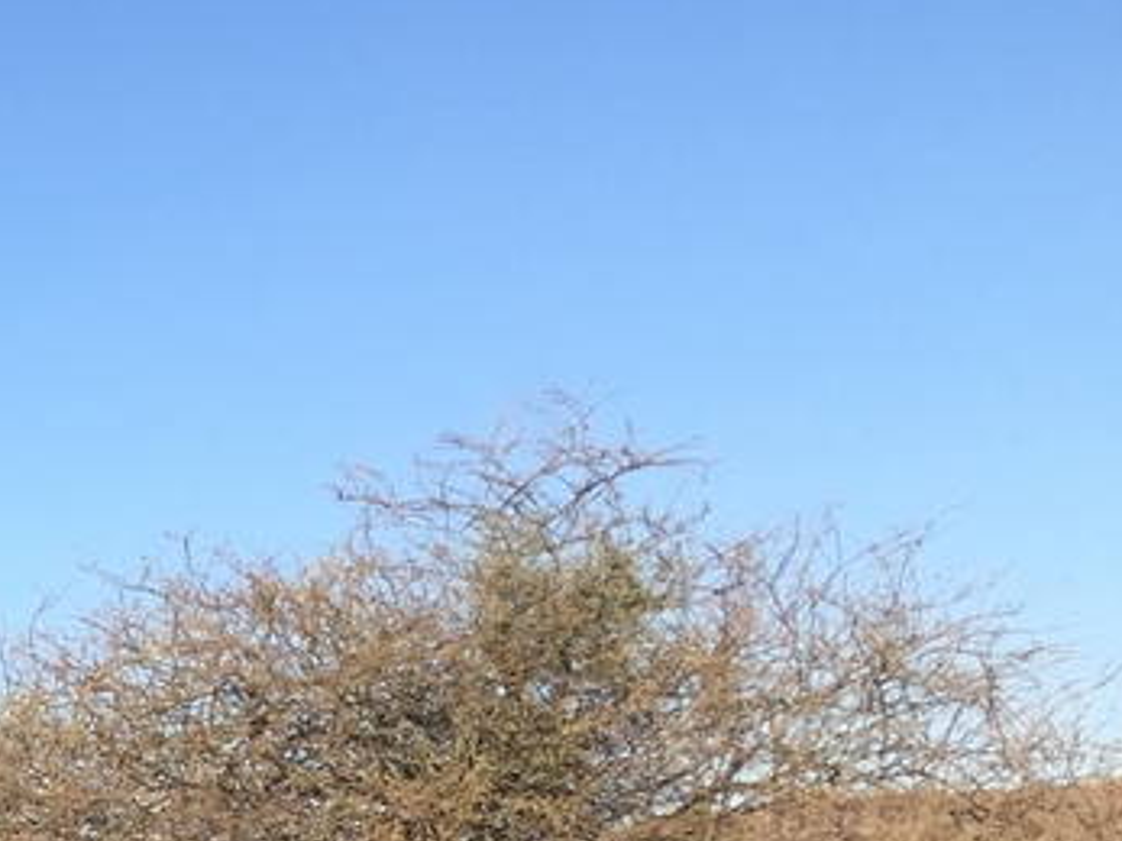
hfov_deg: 15.6
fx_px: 3467
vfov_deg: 13.0
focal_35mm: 107
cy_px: 1333
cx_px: -938
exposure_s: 1/942
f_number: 2.2
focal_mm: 4.15
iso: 32
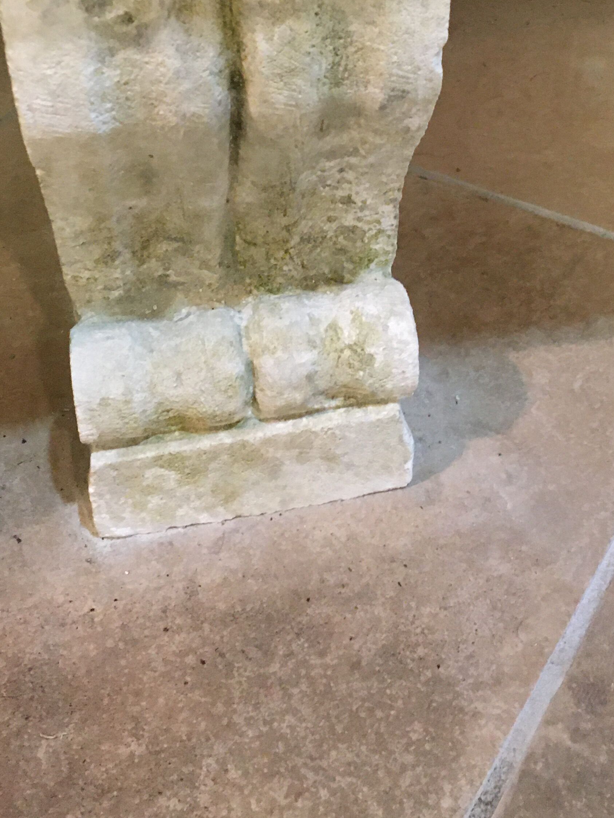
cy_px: 181
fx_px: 1230
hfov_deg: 28.0
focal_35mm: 52
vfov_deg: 35.8
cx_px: 341
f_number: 2.2
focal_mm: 4.15
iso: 200
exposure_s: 1/25
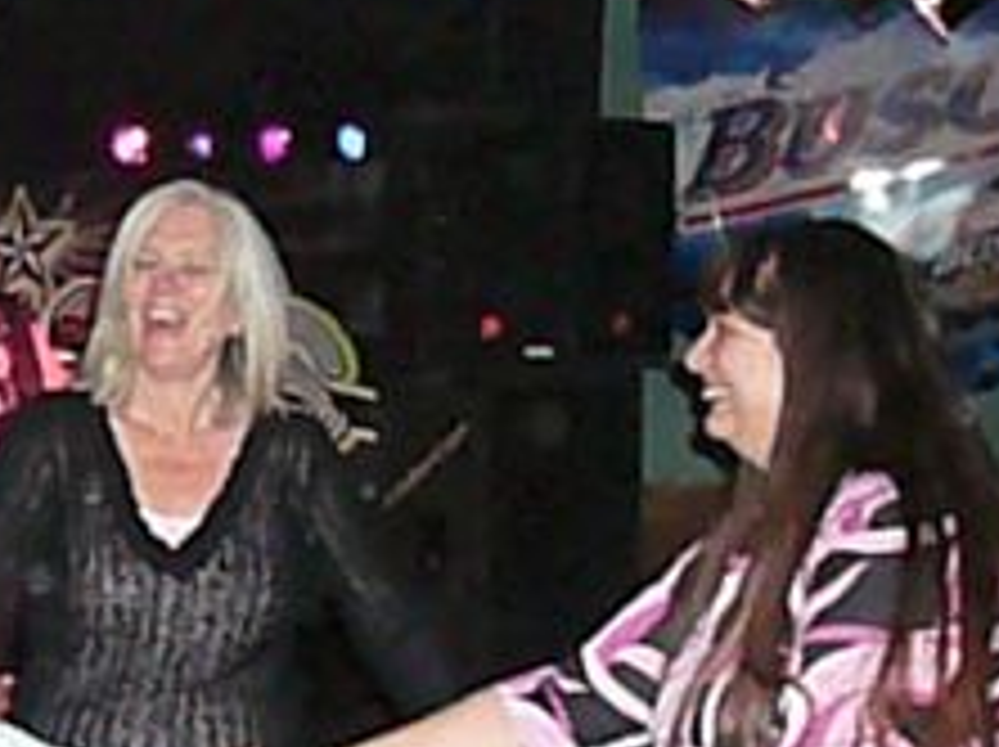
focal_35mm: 101
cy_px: 576
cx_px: -166
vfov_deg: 14.6
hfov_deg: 18.5
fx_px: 2912
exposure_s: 1/30
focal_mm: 5.2
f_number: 2.8
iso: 1600
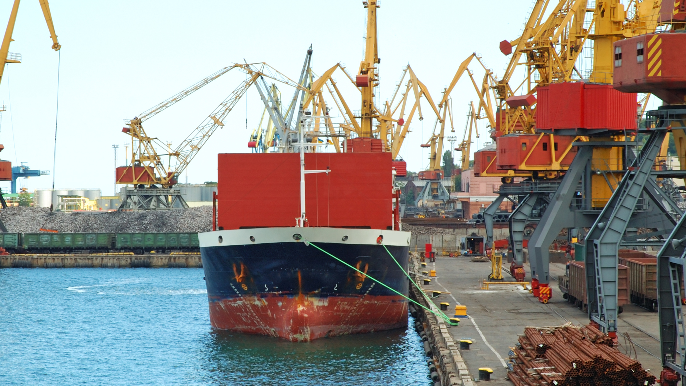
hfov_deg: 18.1
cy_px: 167
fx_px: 2147
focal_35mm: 118
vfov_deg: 10.3
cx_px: 285
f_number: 10
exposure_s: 1/100
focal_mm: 56
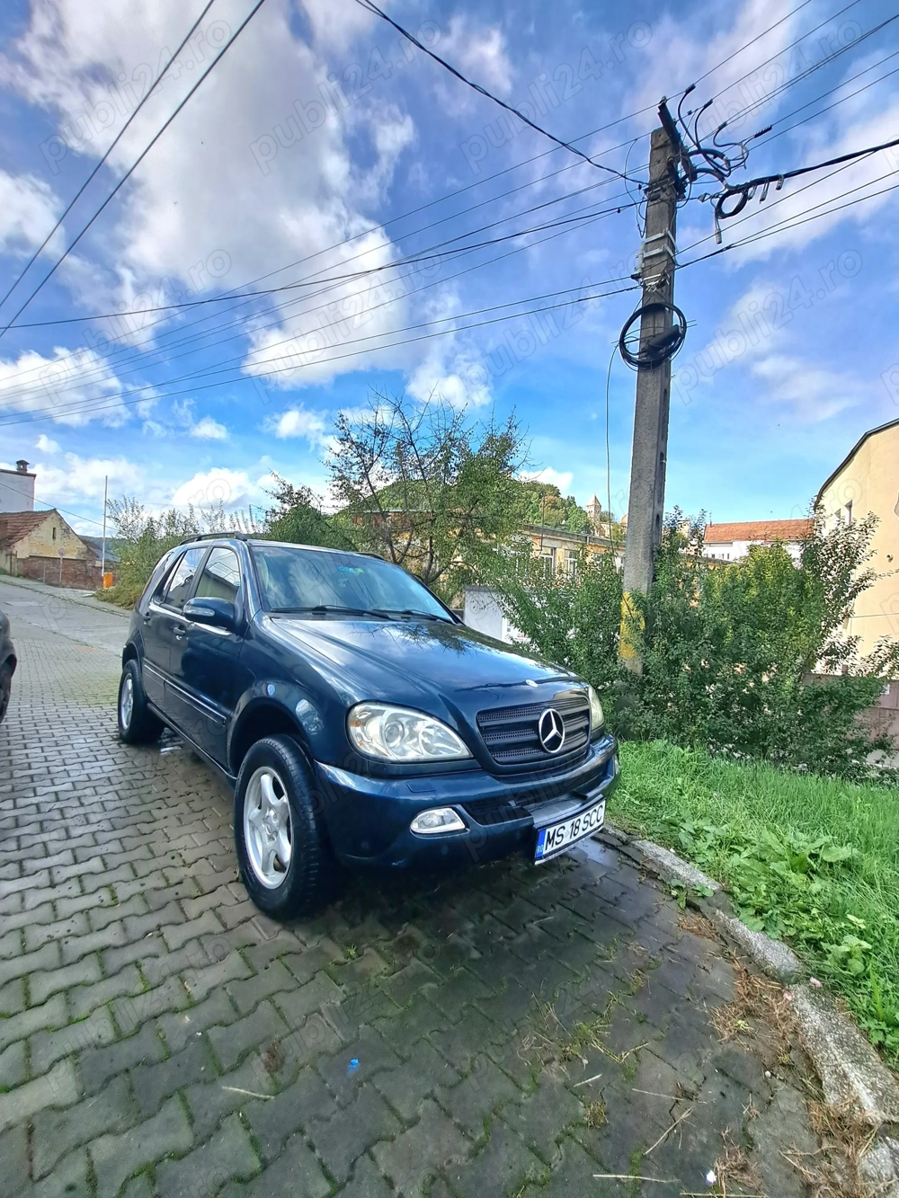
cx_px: 450
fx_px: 450
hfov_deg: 89.9
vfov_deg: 106.2
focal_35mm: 13
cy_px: 599
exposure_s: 1/1667
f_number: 2.2
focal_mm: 1.74
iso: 50
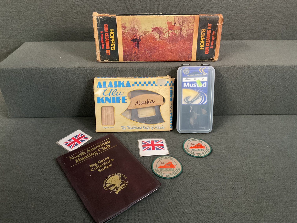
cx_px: 148
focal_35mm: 29
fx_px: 249
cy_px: 112
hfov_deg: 61.7
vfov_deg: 48.2
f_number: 1.8
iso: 320
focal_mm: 3
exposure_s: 1/40
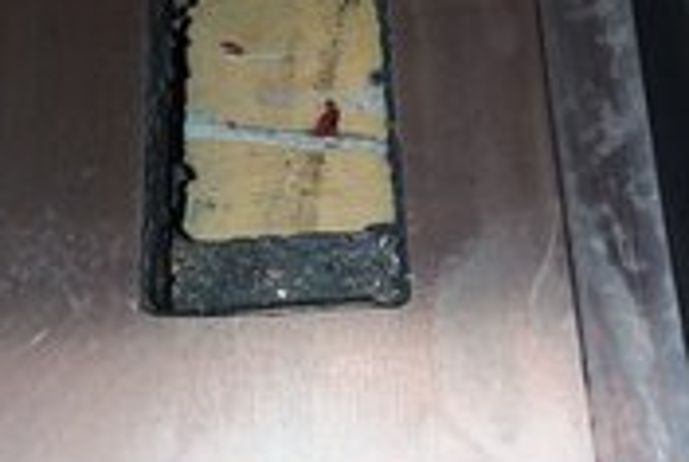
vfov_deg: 20.5
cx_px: 368
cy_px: 110
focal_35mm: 66
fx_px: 1265
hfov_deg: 30.5
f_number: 1.9
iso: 64
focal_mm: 3.7
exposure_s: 1/80
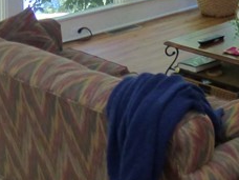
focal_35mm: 90
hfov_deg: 20.5
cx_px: 281
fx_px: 621
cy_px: -129
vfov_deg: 14.7
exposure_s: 1/60
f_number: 2.8
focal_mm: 3.58
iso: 400
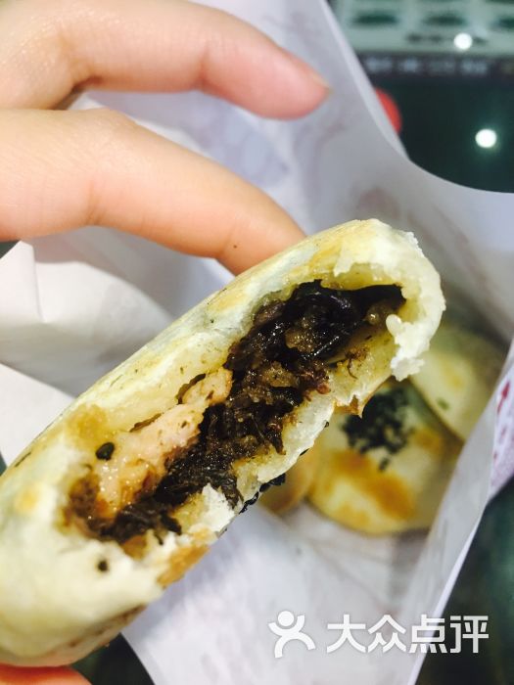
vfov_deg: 61.7
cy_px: 342
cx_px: 257
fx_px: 574
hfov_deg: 48.2
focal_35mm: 29
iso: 64
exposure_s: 1/17
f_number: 2.2
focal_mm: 4.15
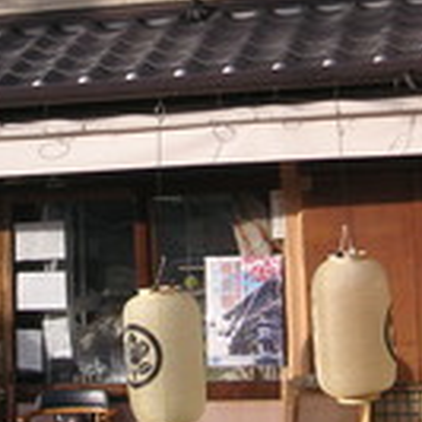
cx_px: 130
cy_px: 140
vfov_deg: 15.7
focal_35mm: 111
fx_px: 1531
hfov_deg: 15.7
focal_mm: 6.1
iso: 50
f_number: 2.8
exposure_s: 1/750
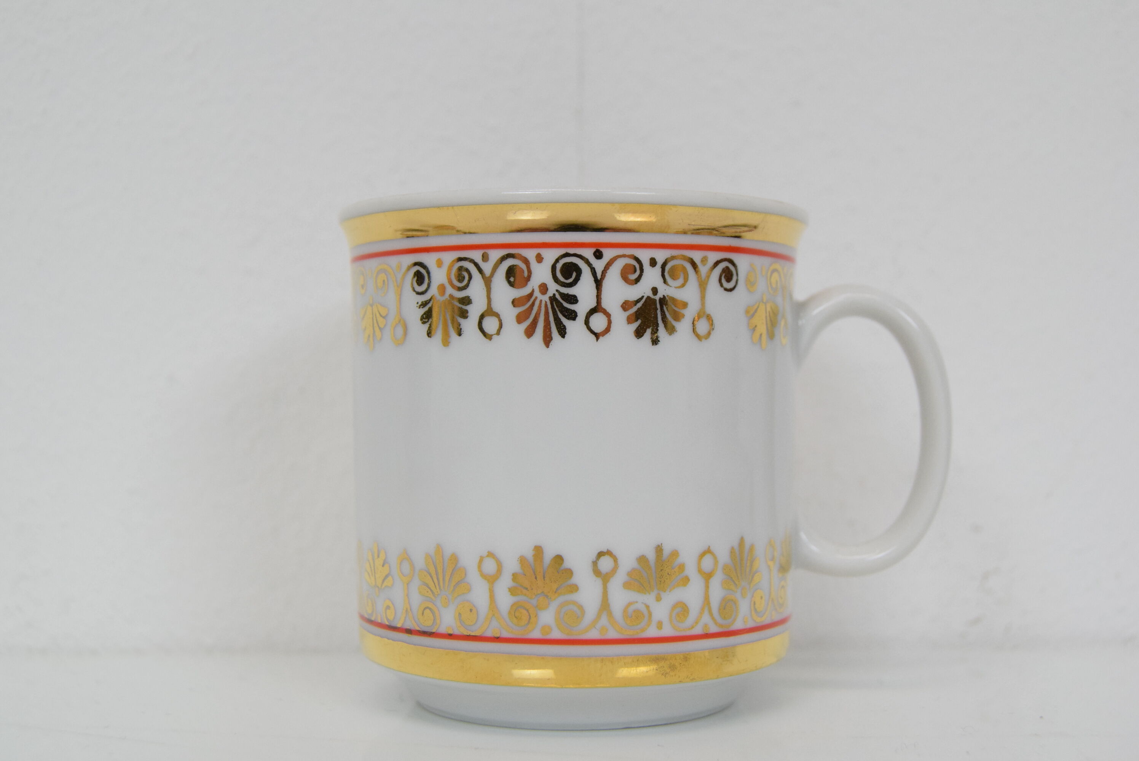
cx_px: 570
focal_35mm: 52
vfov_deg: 25.8
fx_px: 1662
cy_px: 380
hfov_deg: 37.8
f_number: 8
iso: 1600
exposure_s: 1/250
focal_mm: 35
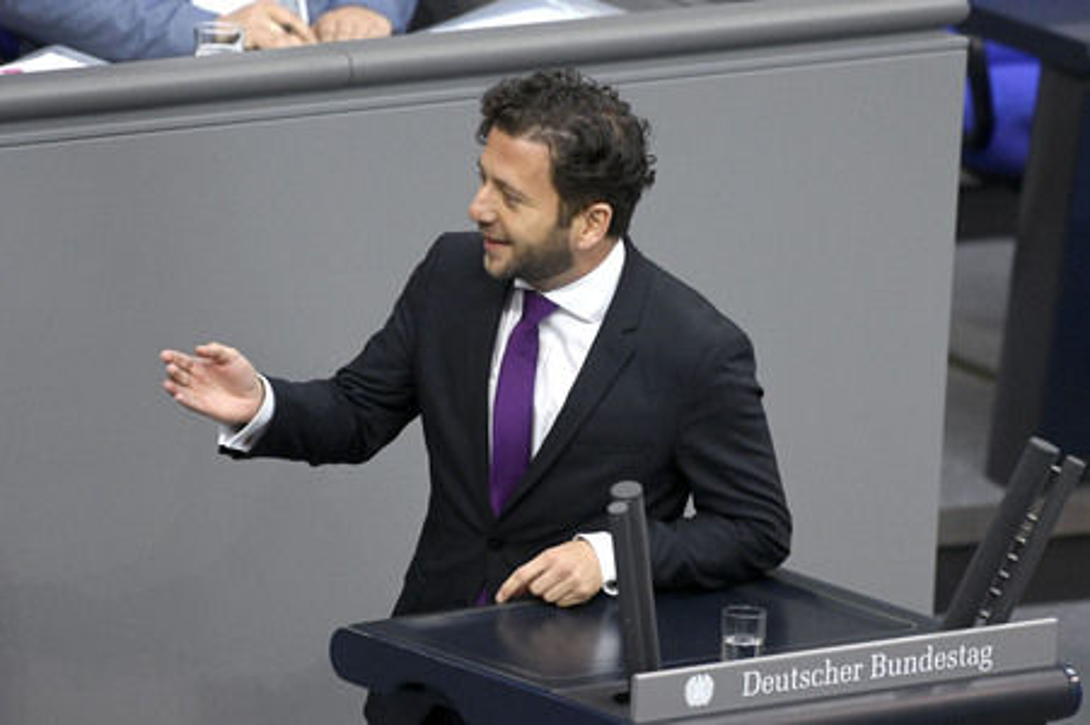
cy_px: 362
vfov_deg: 3.4
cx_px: 545
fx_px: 12102
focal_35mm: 400
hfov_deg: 5.2
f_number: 5.6
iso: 10000
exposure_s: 1/800
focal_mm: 400
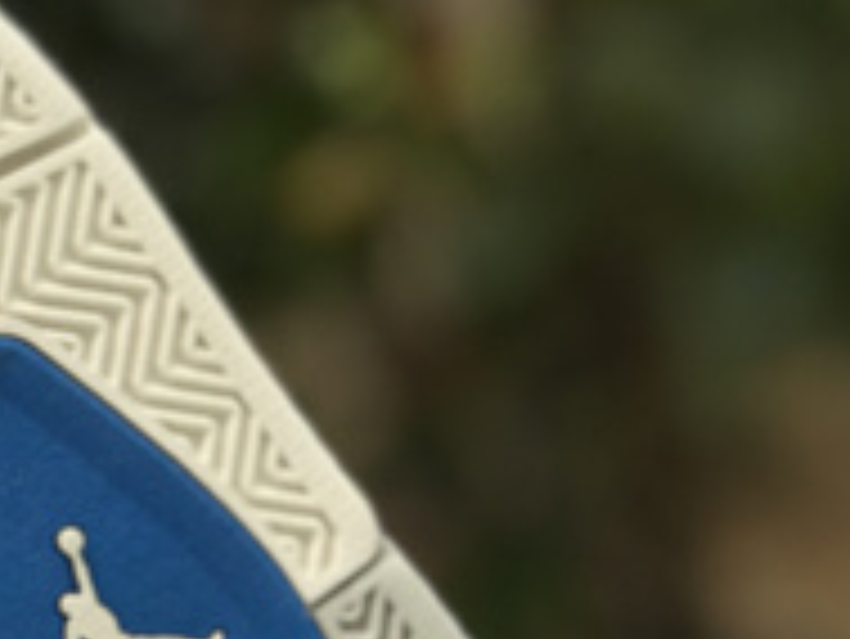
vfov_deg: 6.7
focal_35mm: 223
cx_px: -639
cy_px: 488
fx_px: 5479
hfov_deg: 8.6
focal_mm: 6.6
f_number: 2.8
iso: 20
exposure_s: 1/847
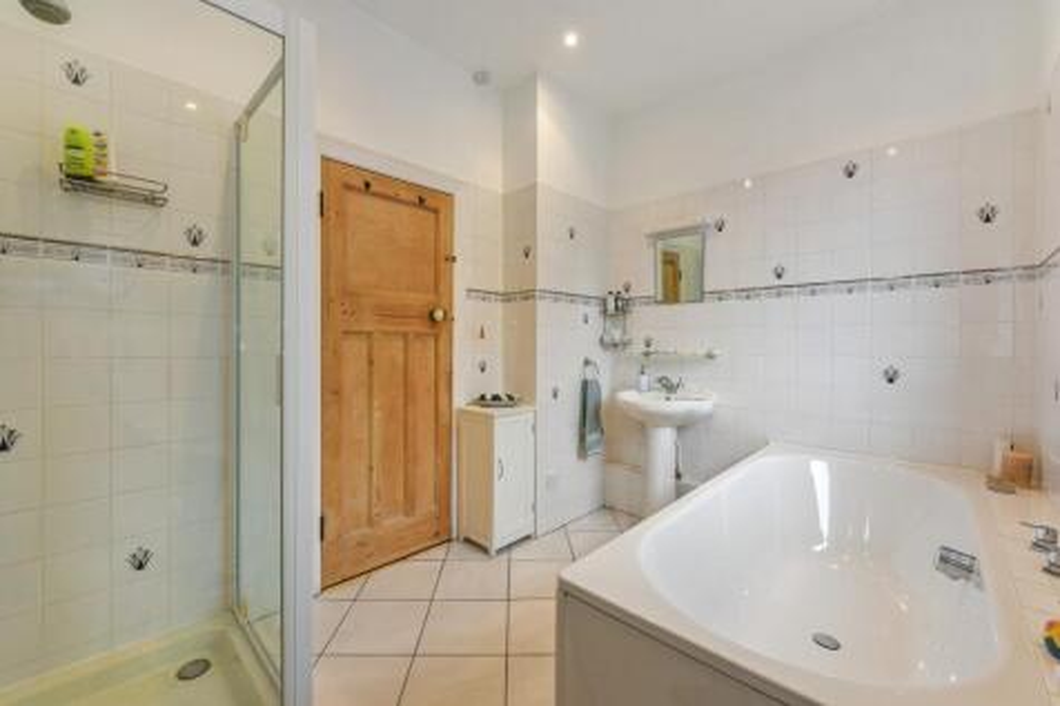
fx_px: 412
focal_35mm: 14
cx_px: 530
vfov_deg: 81.2
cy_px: 353
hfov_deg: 104.3
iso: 400
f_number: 8
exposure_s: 1/40
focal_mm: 14
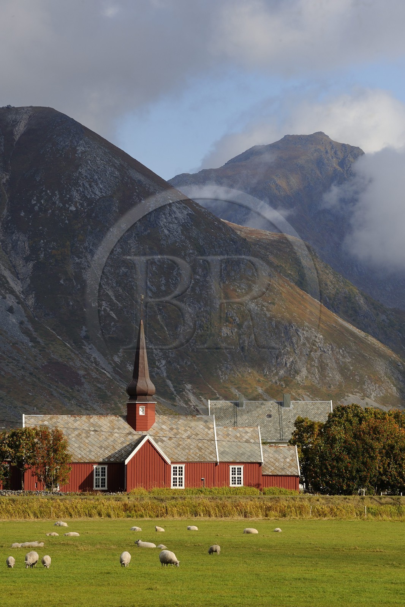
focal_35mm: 170
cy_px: 304
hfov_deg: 8.1
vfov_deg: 12.1
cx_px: 202
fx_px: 2870
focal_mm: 170
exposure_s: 1/320
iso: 200
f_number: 10
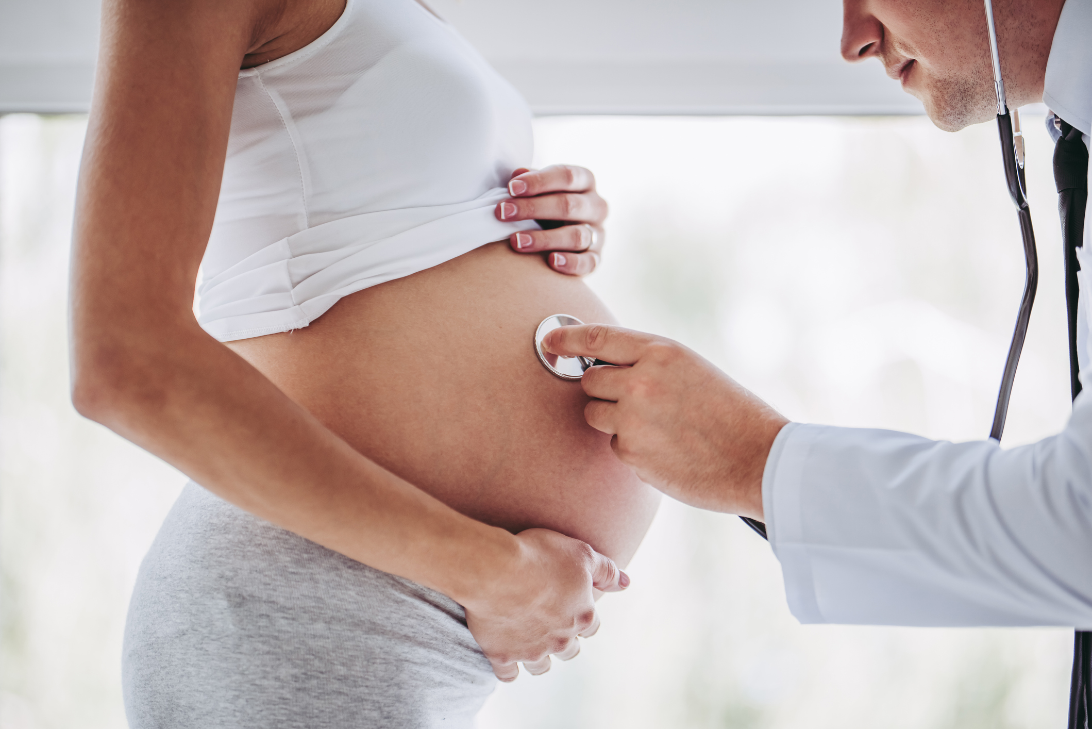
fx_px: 2579
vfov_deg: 16.1
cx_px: 546
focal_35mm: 85
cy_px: 364
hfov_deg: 23.9
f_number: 2
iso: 320
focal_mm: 85
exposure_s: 1/400
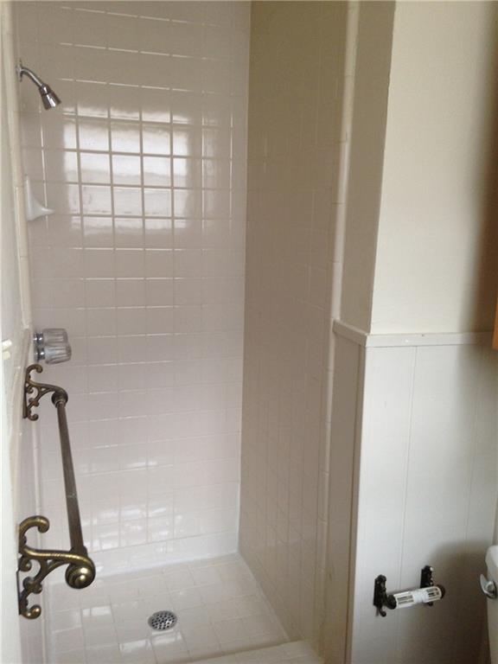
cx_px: 249
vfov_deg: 55.4
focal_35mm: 33
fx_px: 633
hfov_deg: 42.9
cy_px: 332
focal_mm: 4.12
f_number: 2.4
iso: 100
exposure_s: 1/20
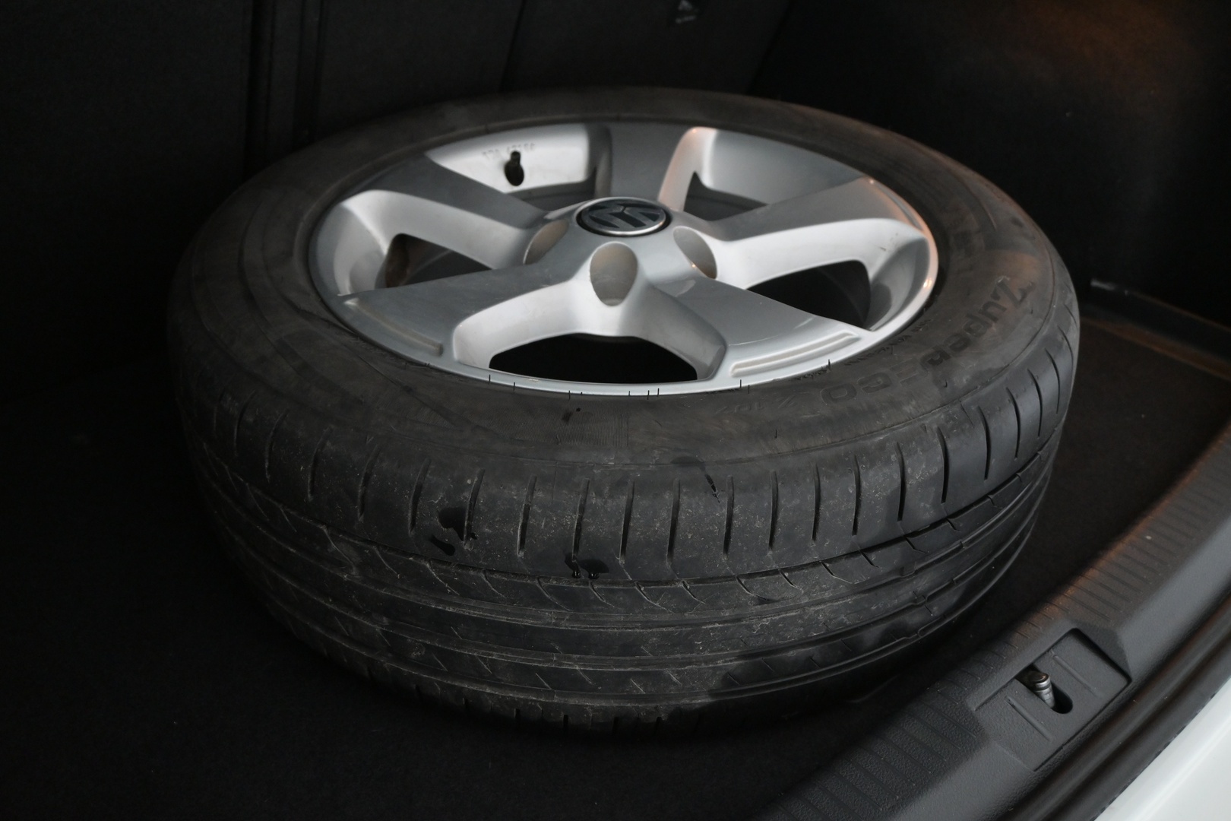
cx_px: 616
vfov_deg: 40.0
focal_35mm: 33
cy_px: 410
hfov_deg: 57.2
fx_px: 1128
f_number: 5
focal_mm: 22
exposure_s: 1/100
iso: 2500
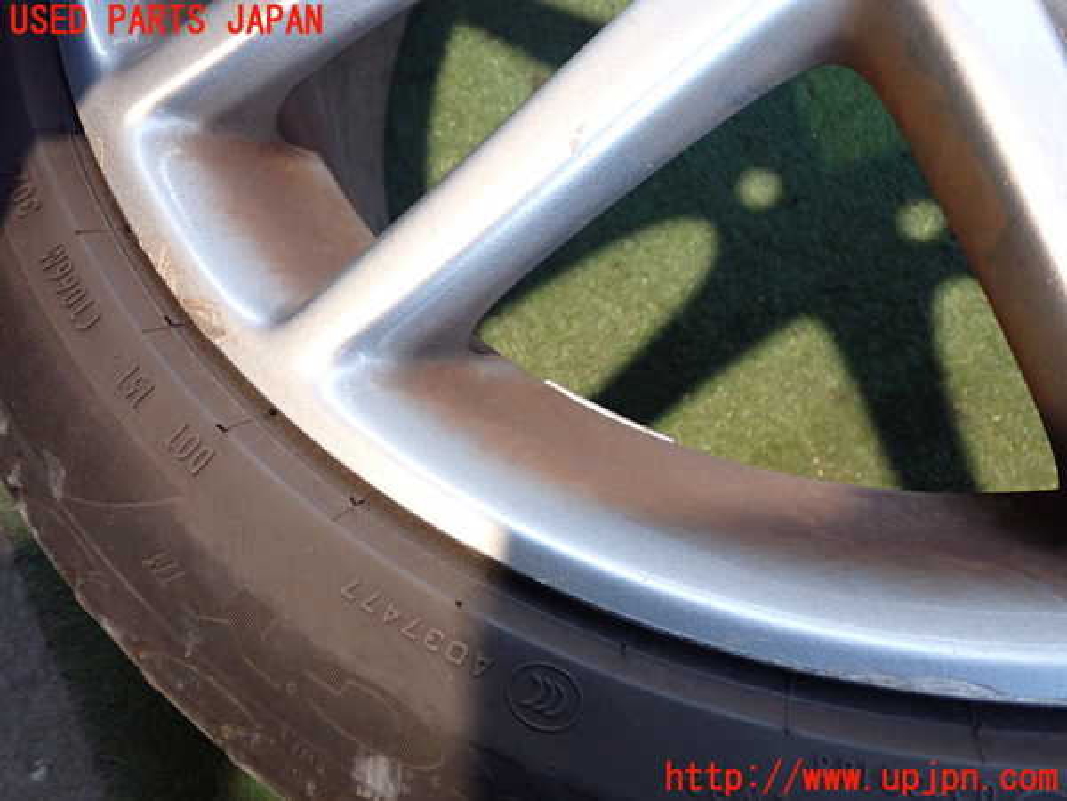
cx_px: 534
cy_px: 400
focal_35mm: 30
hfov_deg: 60.0
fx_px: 925
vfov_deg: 46.8
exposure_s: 1/30
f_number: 2.3
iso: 640
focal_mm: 5.4
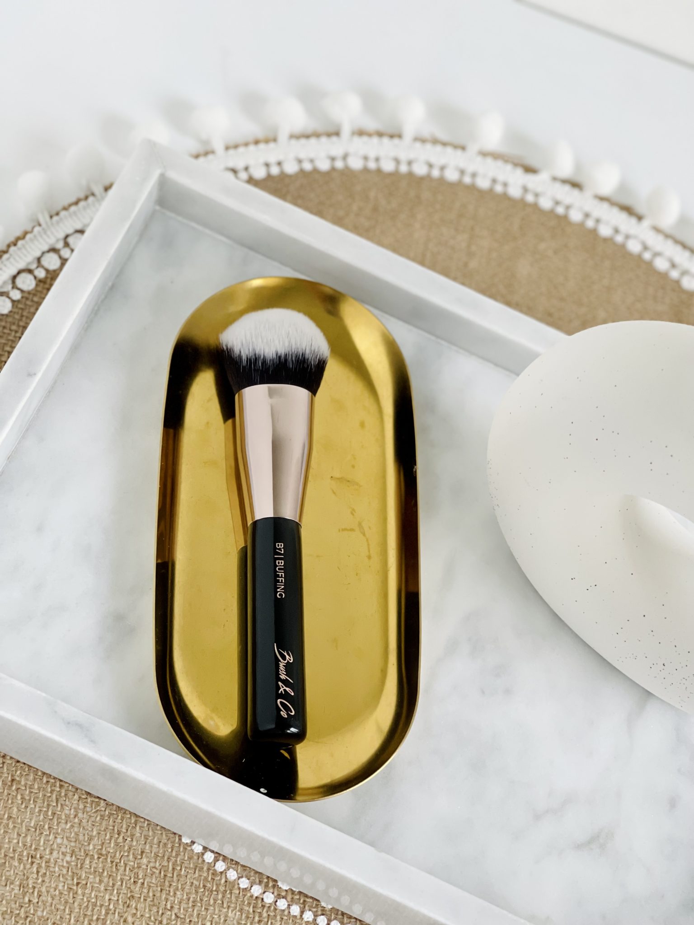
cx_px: 347
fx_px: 1711
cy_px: 462
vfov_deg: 30.3
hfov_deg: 22.9
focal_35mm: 64
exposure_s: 1/121
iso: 125
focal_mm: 7.5
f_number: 2.2
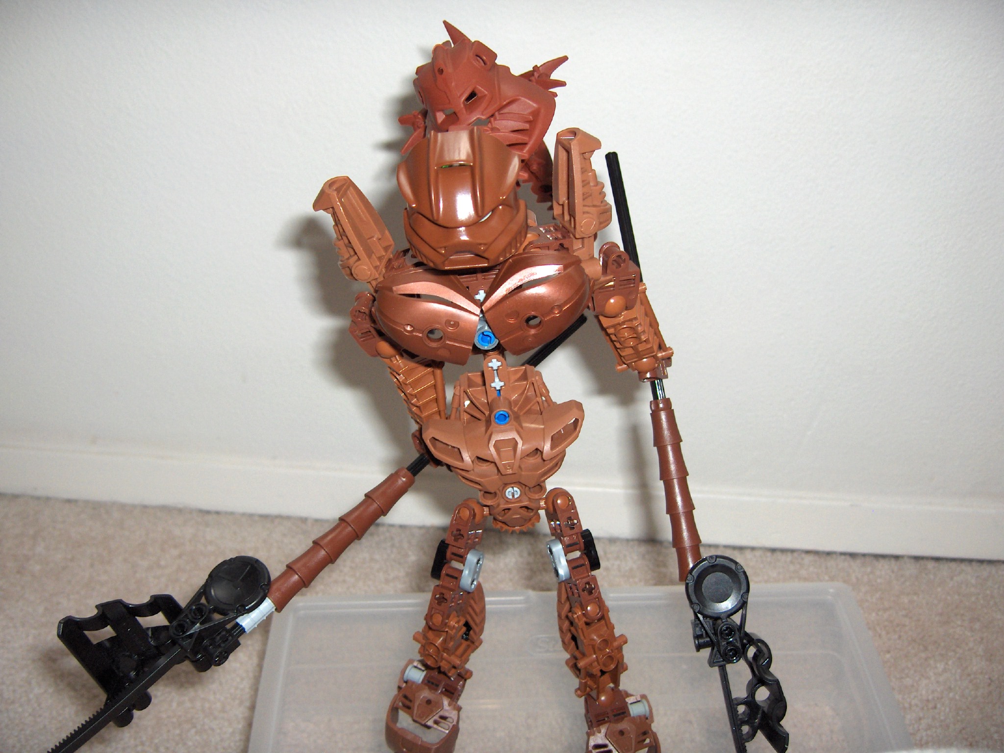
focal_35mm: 39
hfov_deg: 47.9
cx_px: 502
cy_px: 376
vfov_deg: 36.8
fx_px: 1131
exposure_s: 1/60
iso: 100
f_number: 2.8
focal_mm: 8
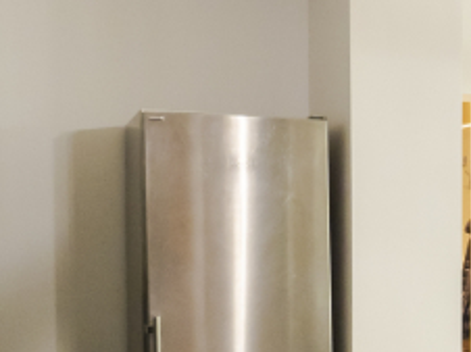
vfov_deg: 23.5
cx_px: 675
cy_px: 227
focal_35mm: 62
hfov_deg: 25.1
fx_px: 843
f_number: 4
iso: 400
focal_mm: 7
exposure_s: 1/40
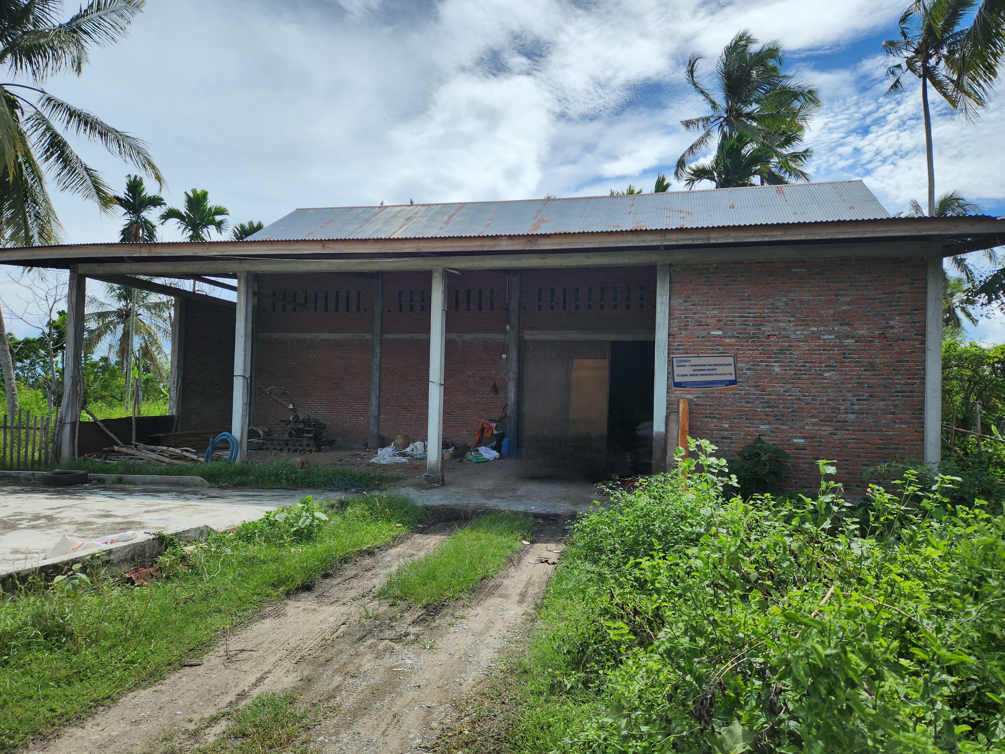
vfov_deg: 58.9
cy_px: 377
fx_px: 668
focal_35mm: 23
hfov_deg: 73.9
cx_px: 502
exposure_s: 1/2500
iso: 20
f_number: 1.8
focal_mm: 5.4
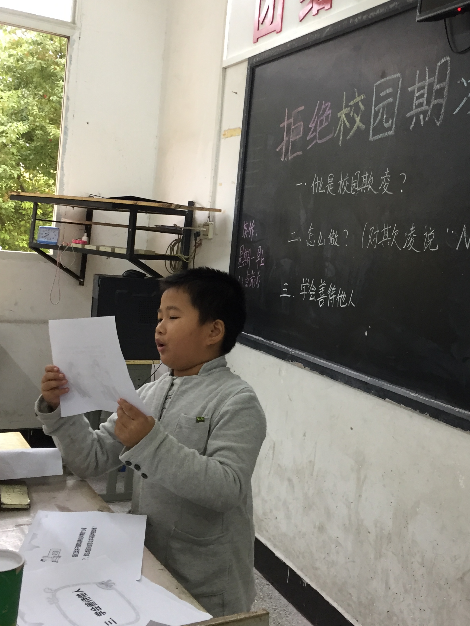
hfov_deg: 34.9
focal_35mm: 41
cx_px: 306
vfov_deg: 45.6
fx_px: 742
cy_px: 257
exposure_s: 1/33
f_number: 2.2
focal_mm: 4.15
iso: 125
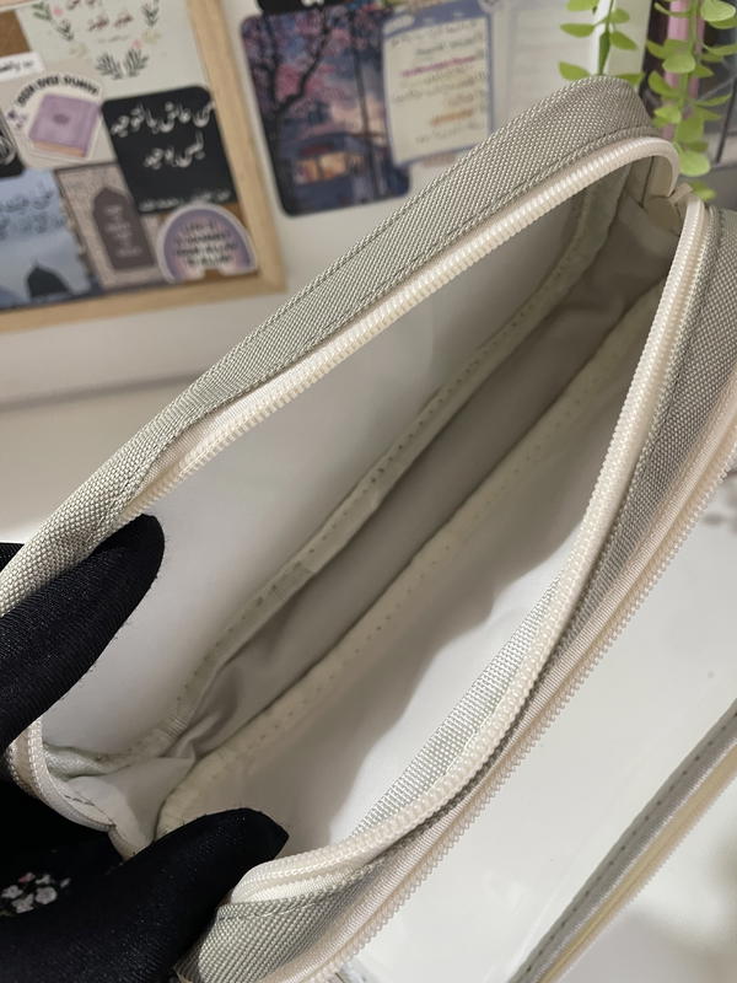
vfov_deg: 67.3
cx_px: 368
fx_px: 738
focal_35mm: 26
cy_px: 492
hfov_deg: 53.1
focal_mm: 4.2
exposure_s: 1/60
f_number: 1.6
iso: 160
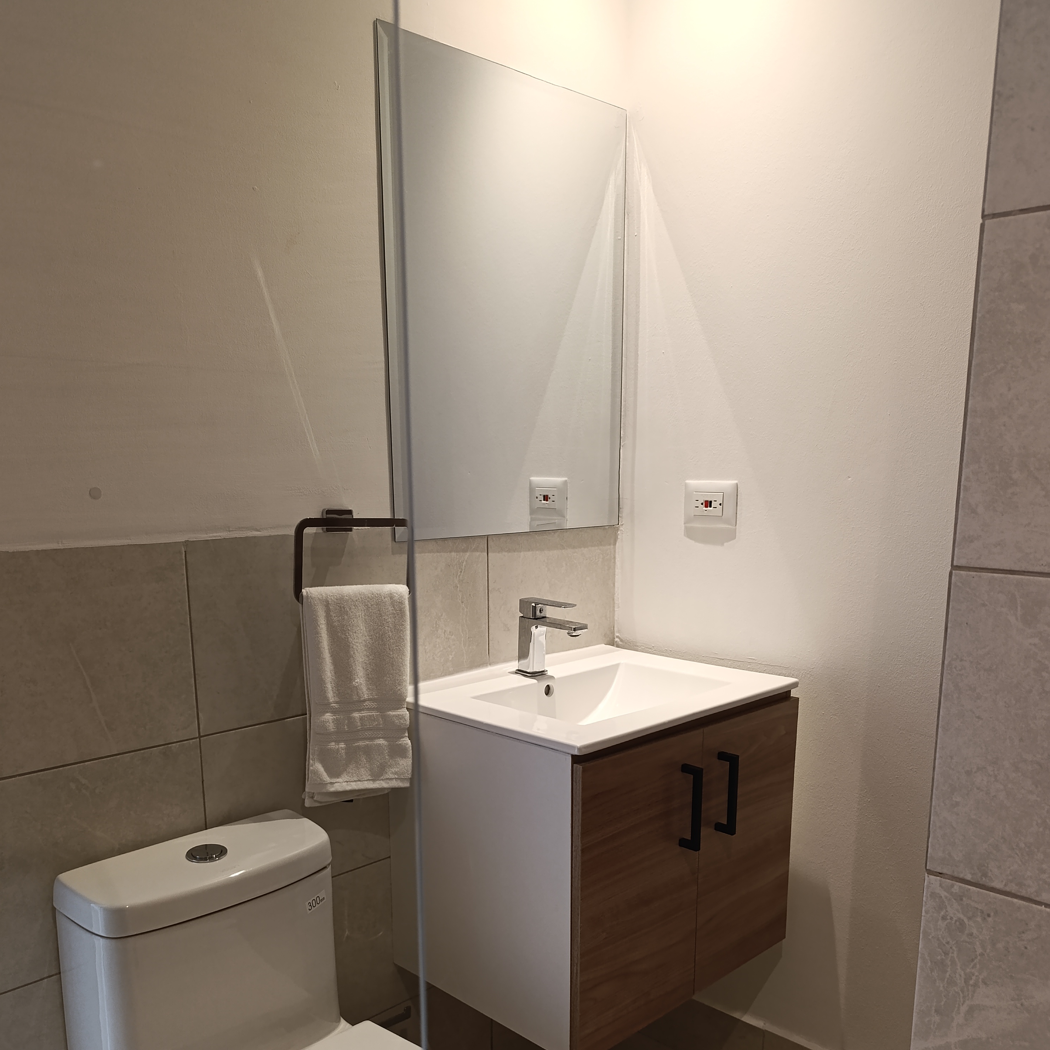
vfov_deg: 56.5
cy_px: 671
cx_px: 531
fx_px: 961
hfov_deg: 57.3
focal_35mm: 28
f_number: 1.6
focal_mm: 6.14
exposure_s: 1/100
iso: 800
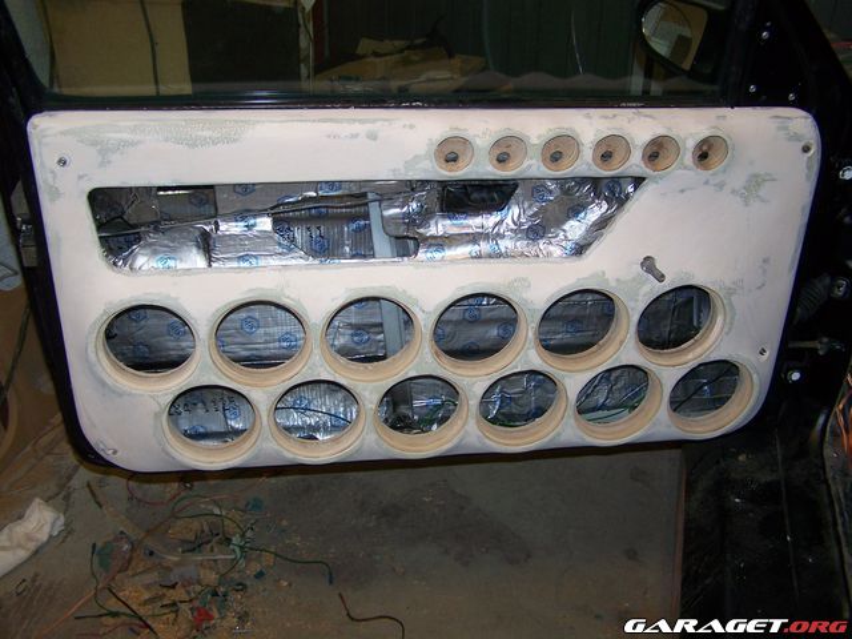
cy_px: 320
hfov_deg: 49.0
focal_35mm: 38
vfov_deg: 37.7
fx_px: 935
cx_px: 426
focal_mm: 6.3
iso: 80
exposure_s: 1/60
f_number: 2.8
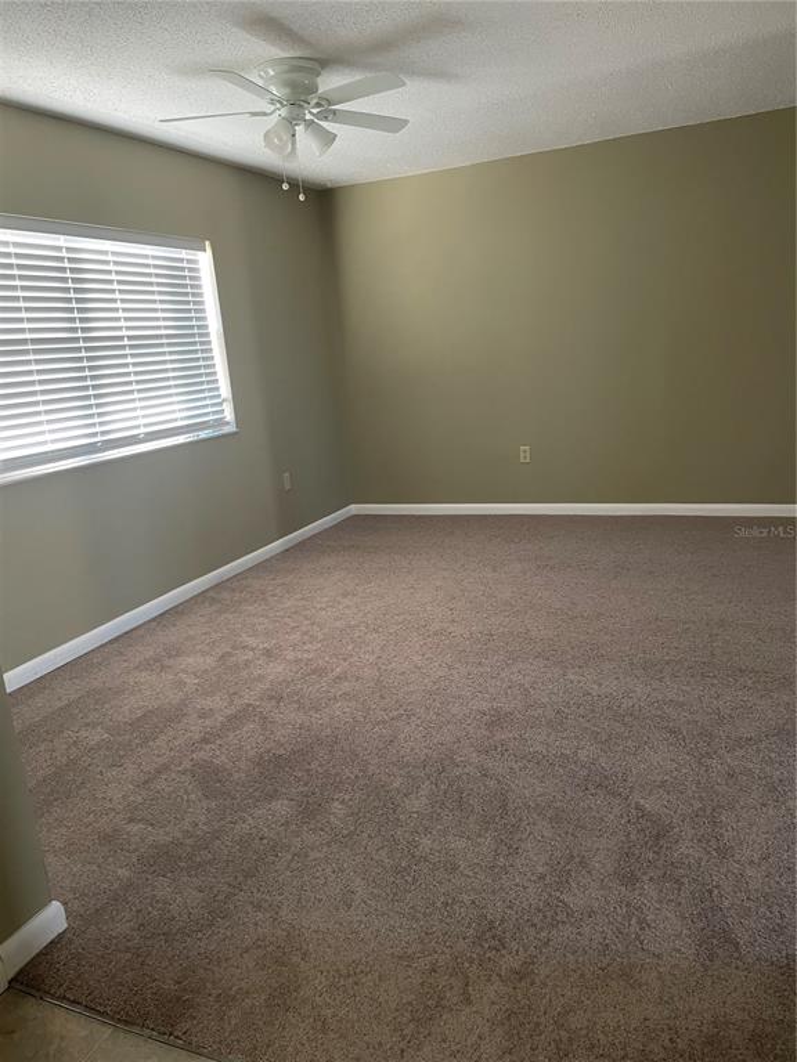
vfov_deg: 67.3
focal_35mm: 26
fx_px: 798
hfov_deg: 53.1
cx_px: 398
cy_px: 531
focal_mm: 4.2
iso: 200
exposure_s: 1/60
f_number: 1.6
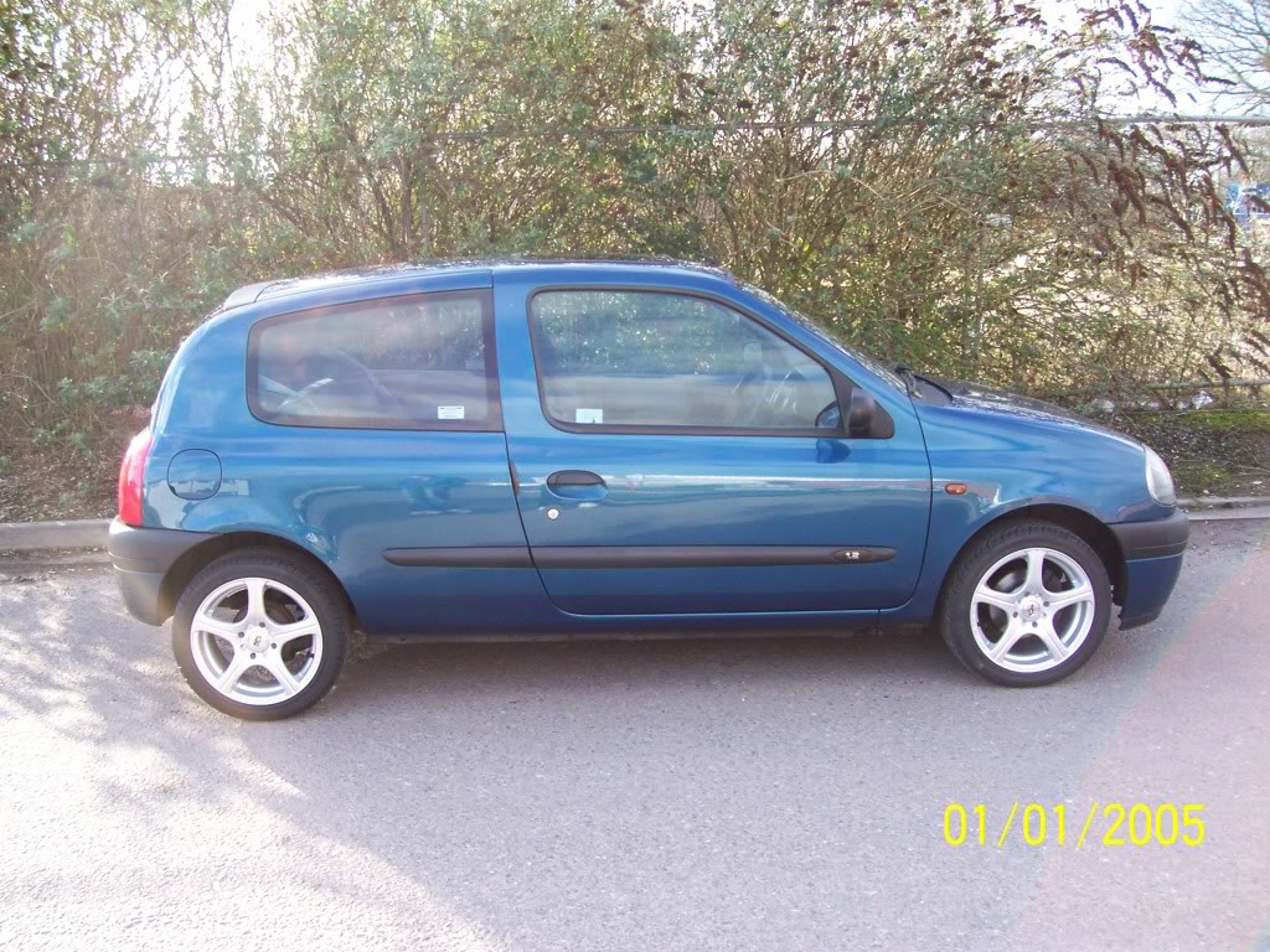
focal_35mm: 34
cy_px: 476
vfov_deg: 41.8
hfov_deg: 54.0
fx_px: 1247
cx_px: 635
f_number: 2.7
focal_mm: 5.6
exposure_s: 1/165
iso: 80
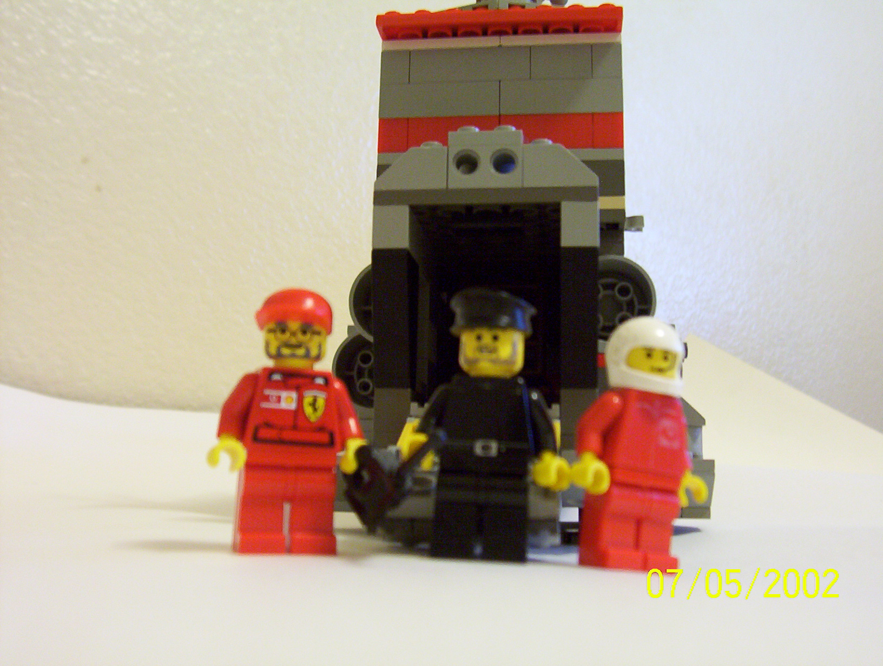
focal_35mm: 36
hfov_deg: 51.2
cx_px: 442
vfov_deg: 39.8
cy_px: 333
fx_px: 920
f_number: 2.76
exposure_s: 1/12.3
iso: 200
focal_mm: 5.54
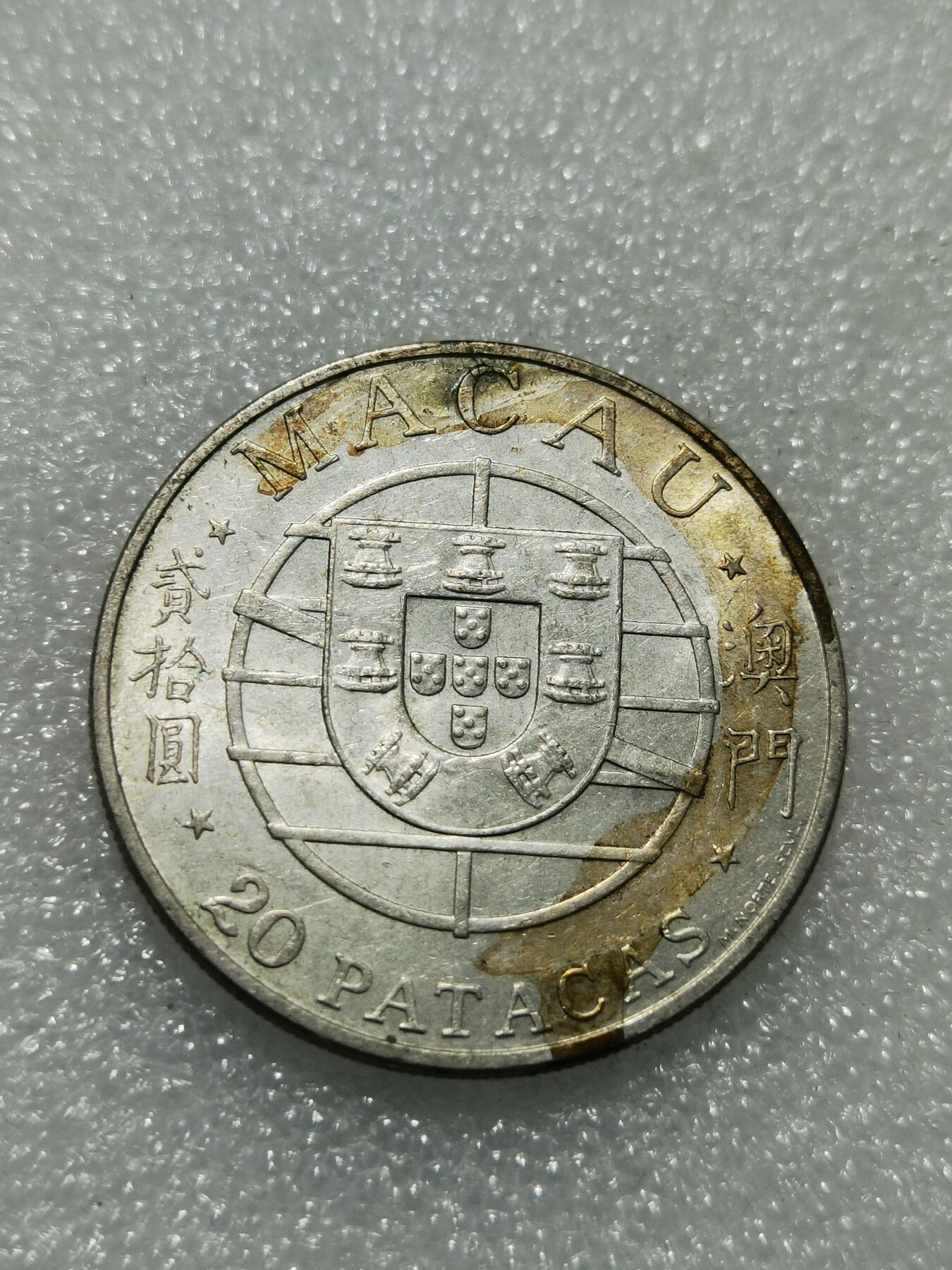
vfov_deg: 31.2
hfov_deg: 23.7
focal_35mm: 62
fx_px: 2273
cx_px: 476
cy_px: 635
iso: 50
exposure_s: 1/104
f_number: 1.9
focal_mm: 6.67
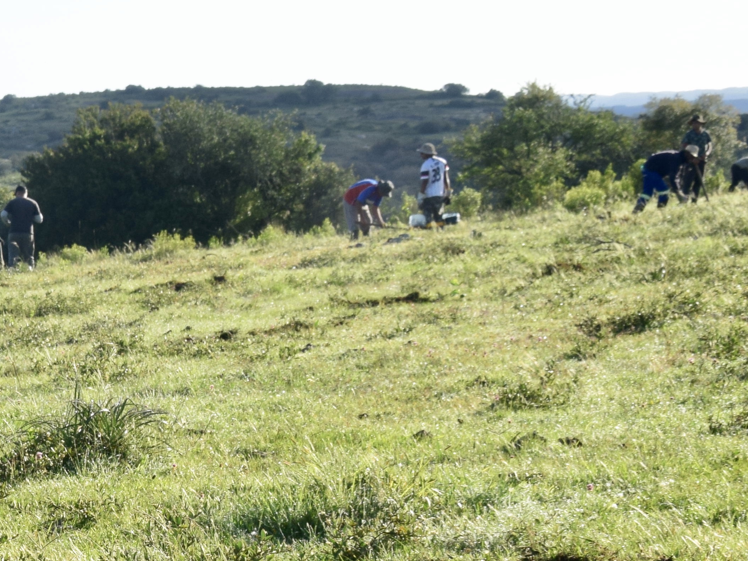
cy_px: 594
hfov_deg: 13.5
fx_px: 3025
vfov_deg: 10.5
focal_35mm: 140
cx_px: -248
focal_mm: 34
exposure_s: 1/320
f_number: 10
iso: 400
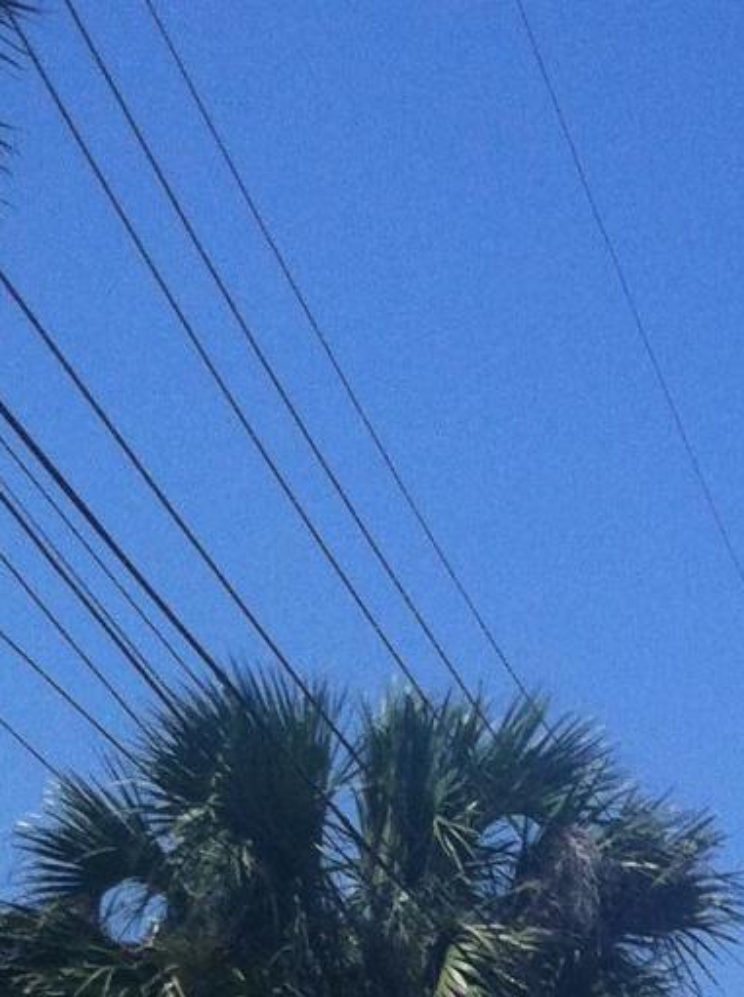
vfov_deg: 13.4
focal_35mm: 137
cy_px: 1576
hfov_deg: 10.3
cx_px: 1266
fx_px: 3941
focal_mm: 3.85
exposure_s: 1/2000
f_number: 2.8
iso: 80
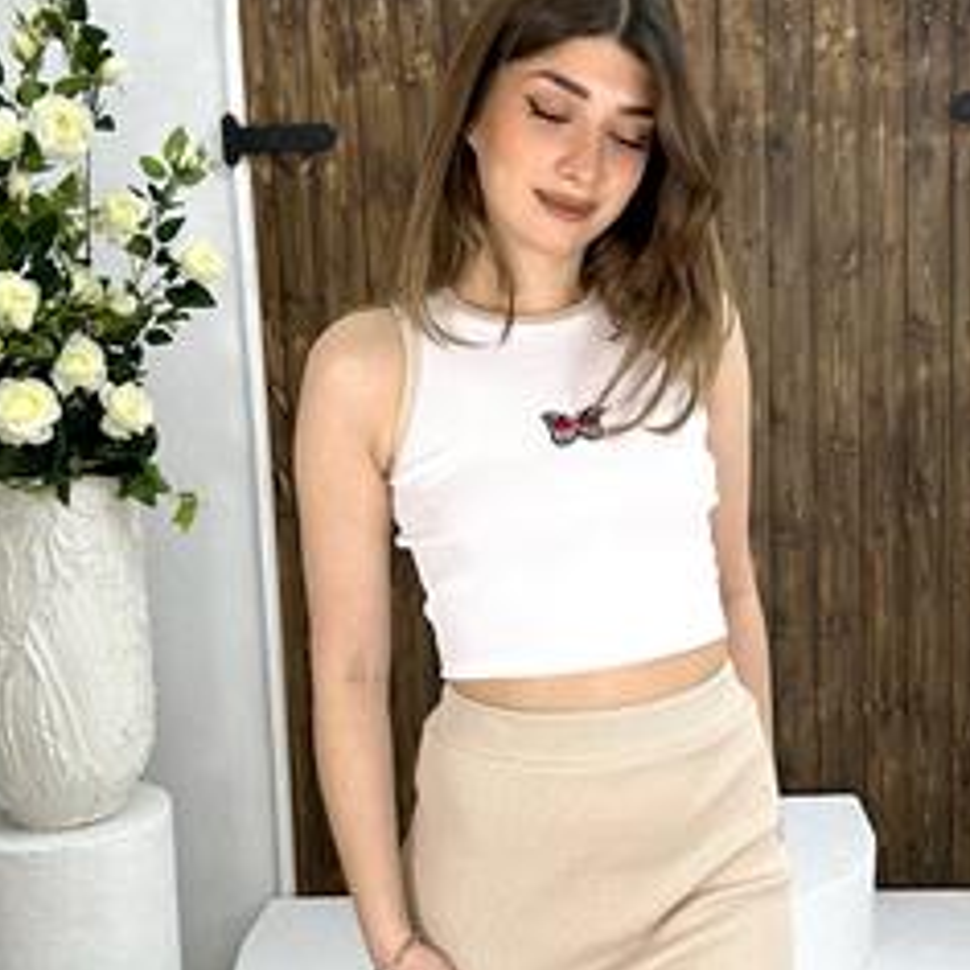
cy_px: 584
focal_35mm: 45
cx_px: 580
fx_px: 1427
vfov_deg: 37.4
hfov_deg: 37.4
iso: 32
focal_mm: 2.69
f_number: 1.9
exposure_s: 1/100
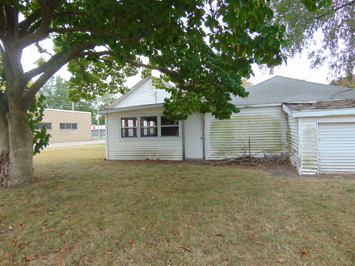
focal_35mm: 25
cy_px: 133
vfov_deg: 54.9
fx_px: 256
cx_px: 178
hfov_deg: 69.4
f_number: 3
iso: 80
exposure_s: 1/125
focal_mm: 4.5
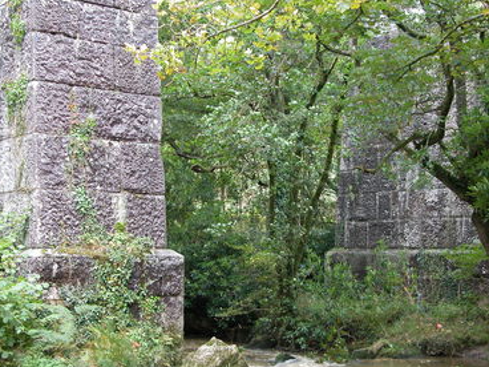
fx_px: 890
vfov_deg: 23.3
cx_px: 244
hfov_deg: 30.7
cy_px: 198
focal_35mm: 63
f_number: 3.1
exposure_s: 1/14.3
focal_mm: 14.7
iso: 100
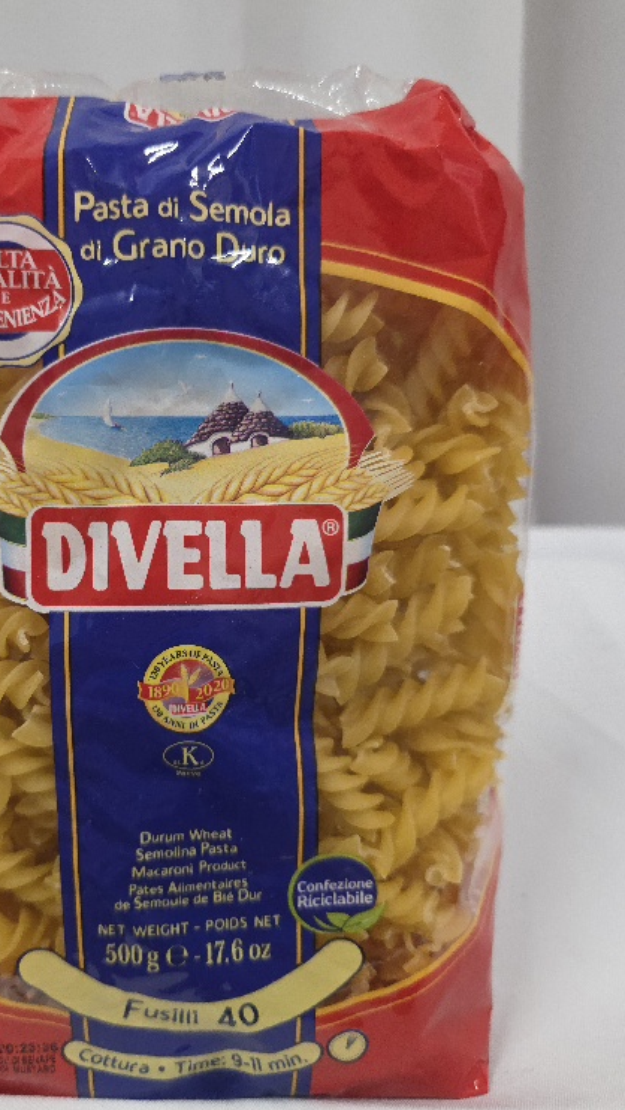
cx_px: 181
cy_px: 551
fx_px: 795
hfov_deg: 42.0
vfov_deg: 69.8
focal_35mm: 27
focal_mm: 6.3
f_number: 1.7
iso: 500
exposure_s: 1/101
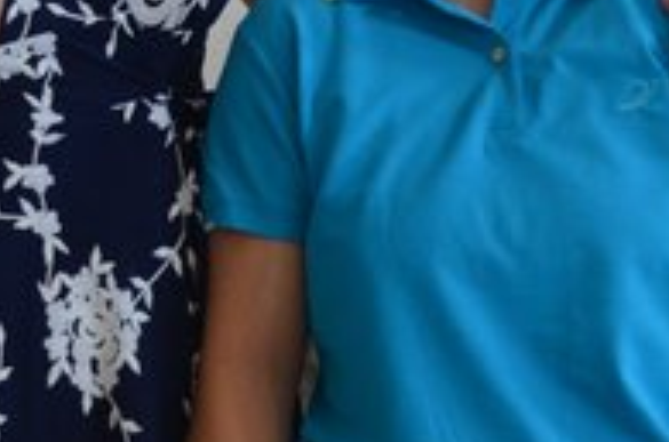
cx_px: 539
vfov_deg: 4.4
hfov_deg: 6.7
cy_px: -82
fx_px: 5691
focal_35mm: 307
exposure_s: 1/40
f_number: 4.8
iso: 800
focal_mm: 50
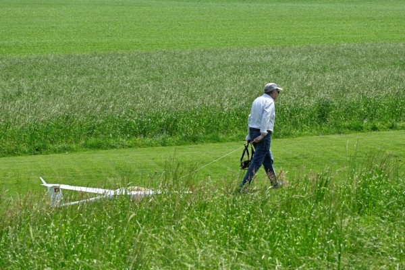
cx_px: 202
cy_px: 135
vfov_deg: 7.6
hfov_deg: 11.4
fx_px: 2025
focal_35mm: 180
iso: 320
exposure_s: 1/800
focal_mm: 120
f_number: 8
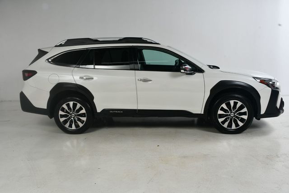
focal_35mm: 30
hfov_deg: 62.0
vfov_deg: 43.6
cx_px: 144
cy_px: 96
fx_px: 241
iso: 100
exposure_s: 1/160
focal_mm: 20
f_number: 14
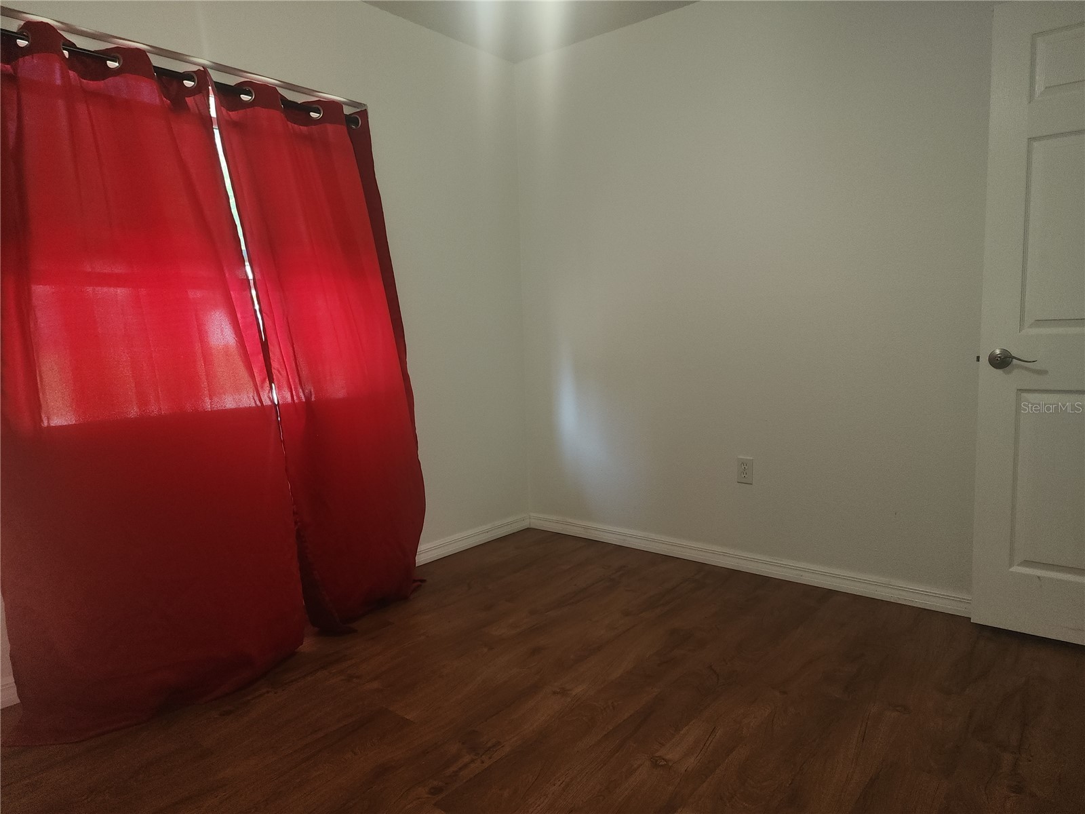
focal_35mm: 23
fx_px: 721
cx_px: 542
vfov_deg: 58.9
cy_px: 407
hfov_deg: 73.9
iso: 100
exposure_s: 1/30
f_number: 1.8
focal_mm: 6.4
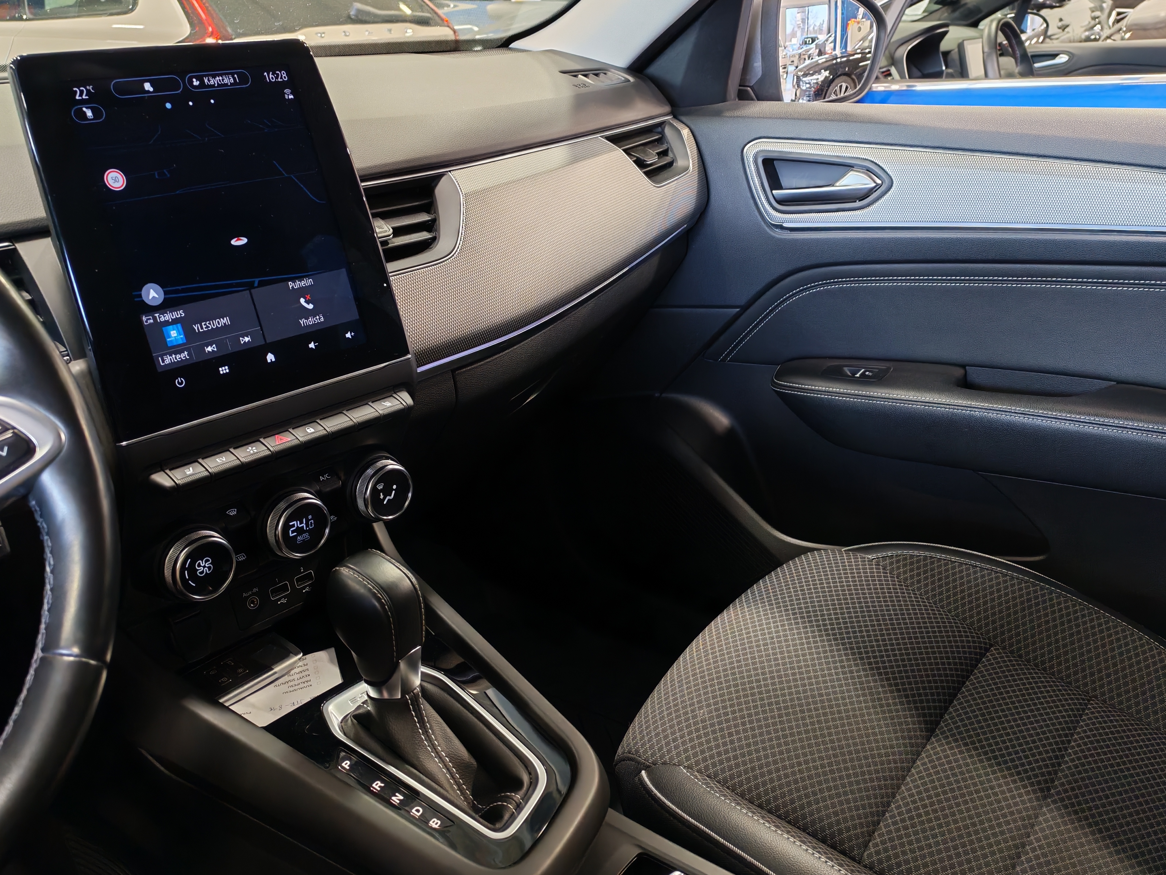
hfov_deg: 55.4
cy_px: 438
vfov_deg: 42.9
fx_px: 1112
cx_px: 583
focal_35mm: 33
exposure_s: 1/50
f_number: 1.9
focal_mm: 6.12
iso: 640
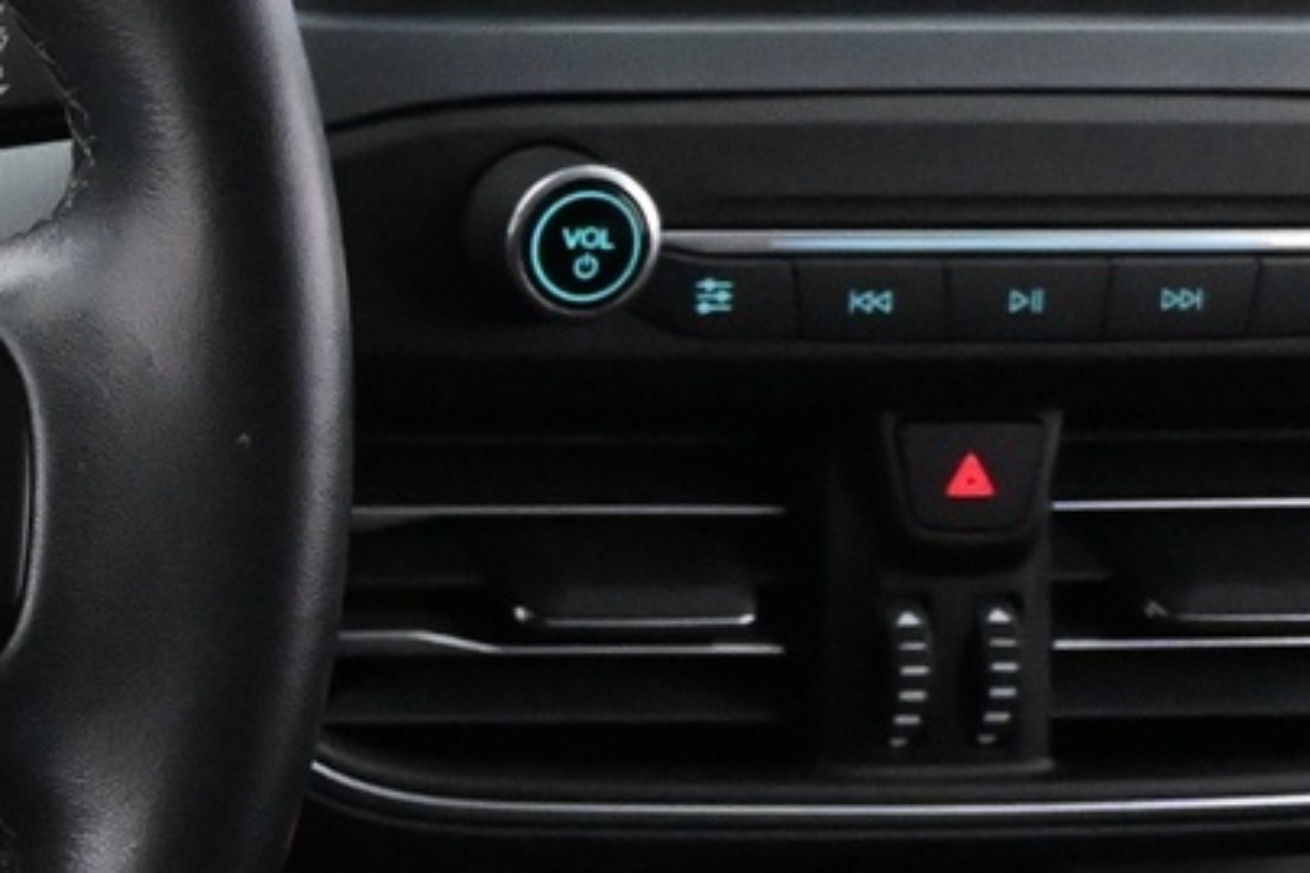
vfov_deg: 14.2
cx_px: -1067
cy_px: 372
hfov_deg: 17.2
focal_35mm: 96
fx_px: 3493
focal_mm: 16
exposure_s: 1/60
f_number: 3.5
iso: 6400
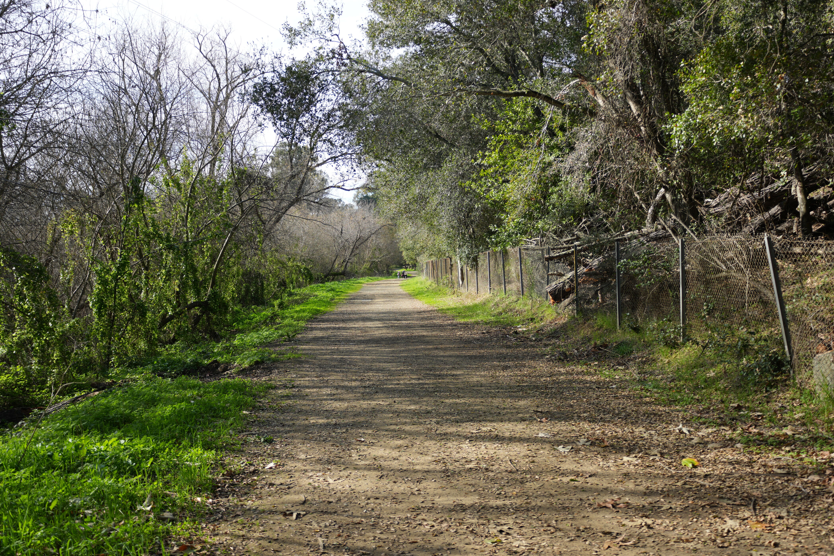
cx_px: 414
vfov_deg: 37.9
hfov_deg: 54.4
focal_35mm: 35
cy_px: 278
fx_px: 811
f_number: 4.5
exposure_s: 1/320
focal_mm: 34
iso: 160
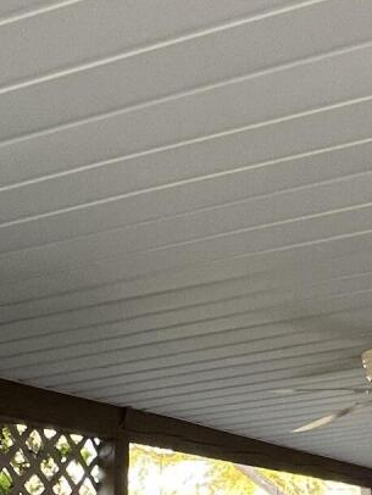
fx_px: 916
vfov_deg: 27.2
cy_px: 573
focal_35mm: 64
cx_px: 427
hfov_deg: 21.6
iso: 100
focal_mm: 1.57
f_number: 1.8
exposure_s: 1/99
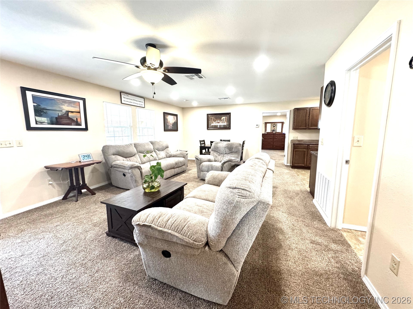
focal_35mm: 14
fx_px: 167
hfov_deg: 102.1
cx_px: 206
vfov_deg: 85.7
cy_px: 154
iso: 320
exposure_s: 1/120
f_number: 2.2
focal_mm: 2.22
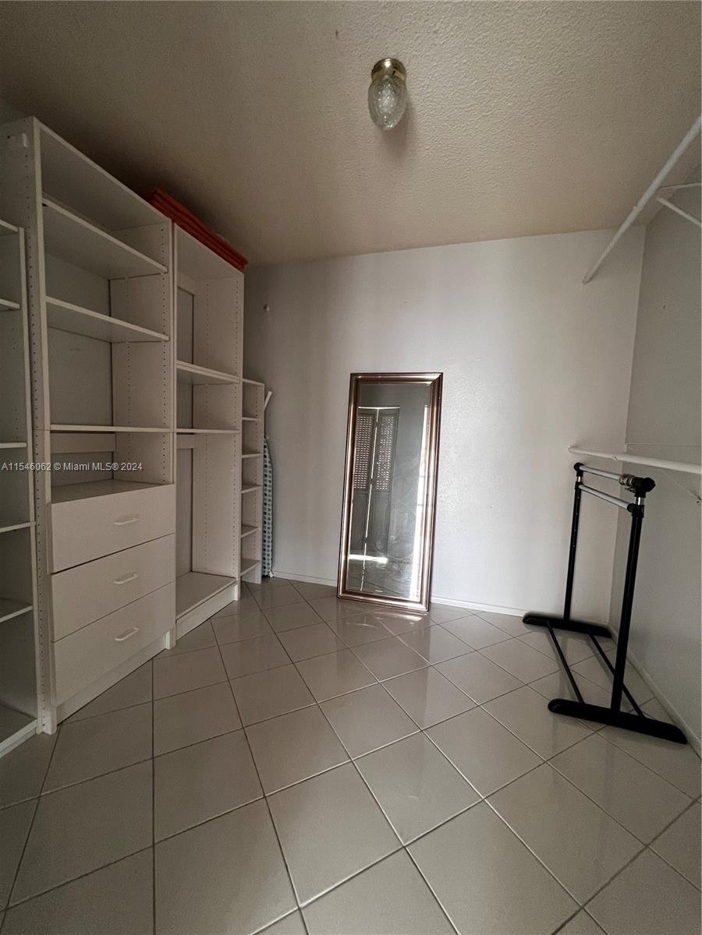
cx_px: 351
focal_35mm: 13
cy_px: 468
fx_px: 352
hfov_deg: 89.9
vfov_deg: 106.2
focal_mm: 1.57
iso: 250
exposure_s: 1/60
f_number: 1.8
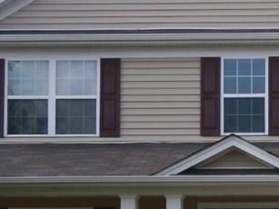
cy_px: 229
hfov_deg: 15.9
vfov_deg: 12.2
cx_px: 333
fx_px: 958
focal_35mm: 119
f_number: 3.1
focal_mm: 6.4
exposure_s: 1/800
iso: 80
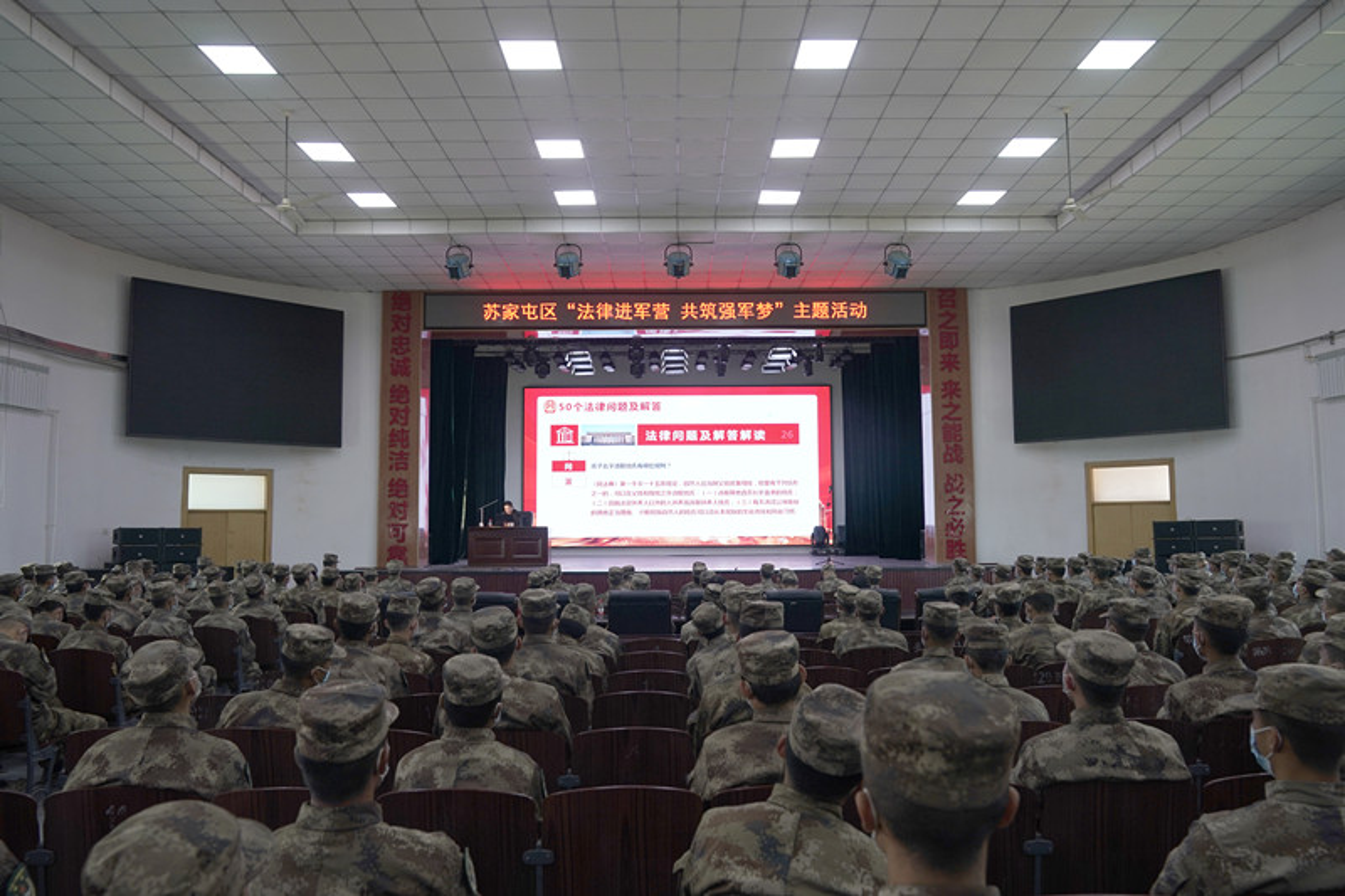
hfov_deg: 73.8
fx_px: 896
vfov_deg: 53.1
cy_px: 448
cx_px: 672
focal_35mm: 24
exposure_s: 1/50
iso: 800
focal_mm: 24
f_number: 5.6
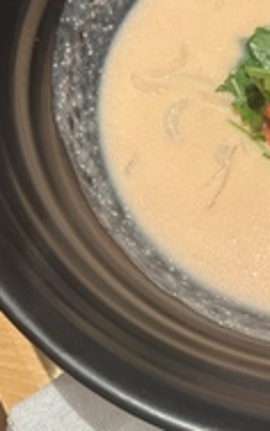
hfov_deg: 22.9
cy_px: 103
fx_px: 634
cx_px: 284
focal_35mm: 54
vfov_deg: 36.5
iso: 160
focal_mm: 6.86
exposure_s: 1/100
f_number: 1.78
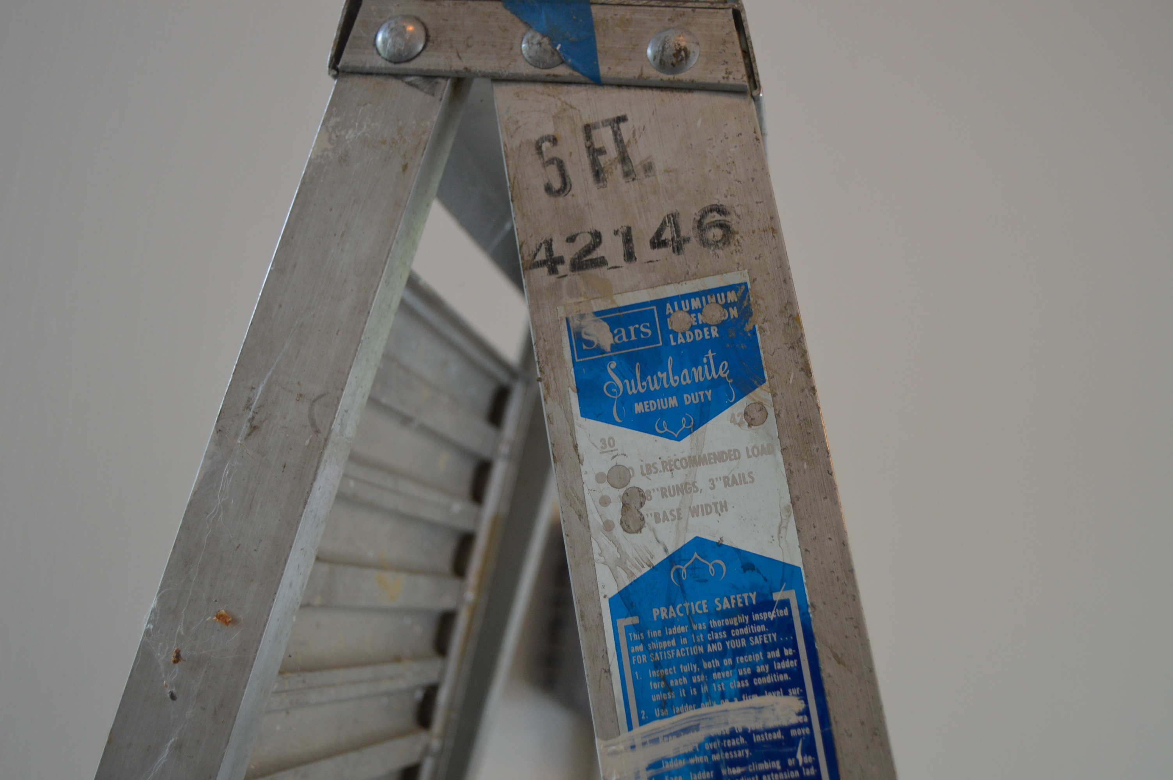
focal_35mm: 39
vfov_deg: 34.1
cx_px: 586
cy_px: 390
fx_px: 1270
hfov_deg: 49.6
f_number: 4
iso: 560
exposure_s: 1/60
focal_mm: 26
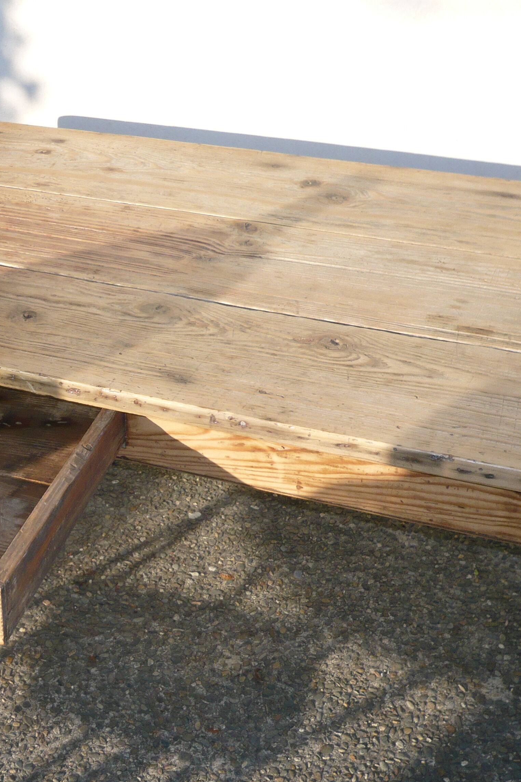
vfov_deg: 37.5
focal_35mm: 53
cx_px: 55
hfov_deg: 24.8
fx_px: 1151
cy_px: 393
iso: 100
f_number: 3.2
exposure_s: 1/500
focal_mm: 6.2
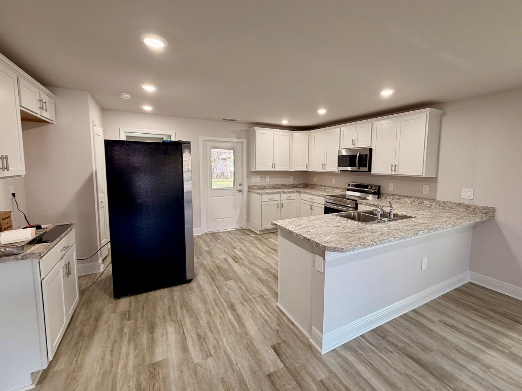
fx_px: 241
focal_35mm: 16
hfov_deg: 94.3
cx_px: 283
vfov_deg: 78.1
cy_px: 187
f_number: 2.2
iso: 200
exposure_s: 1/120
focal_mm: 2.22
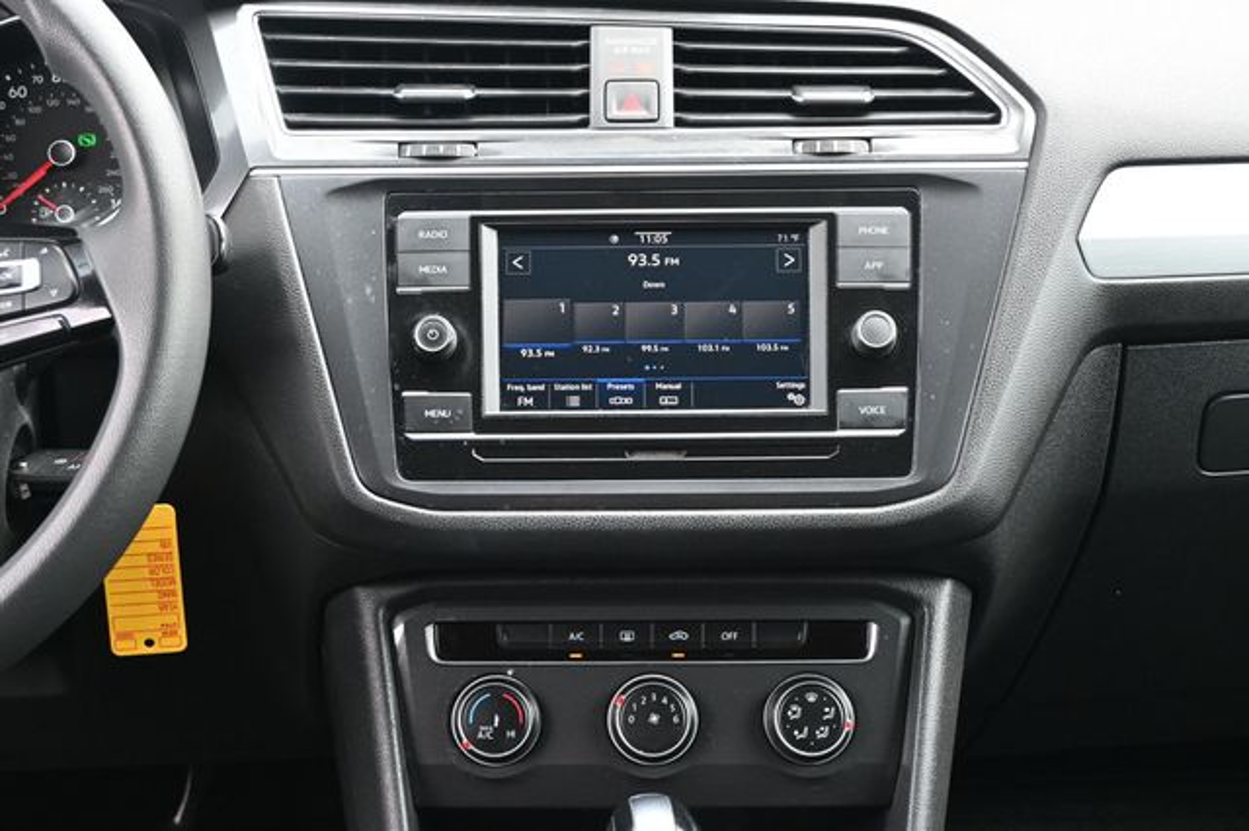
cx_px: 624
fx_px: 2081
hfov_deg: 33.4
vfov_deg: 22.6
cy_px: 416
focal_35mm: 60
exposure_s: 1/125
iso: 1000
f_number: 5.6
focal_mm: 40
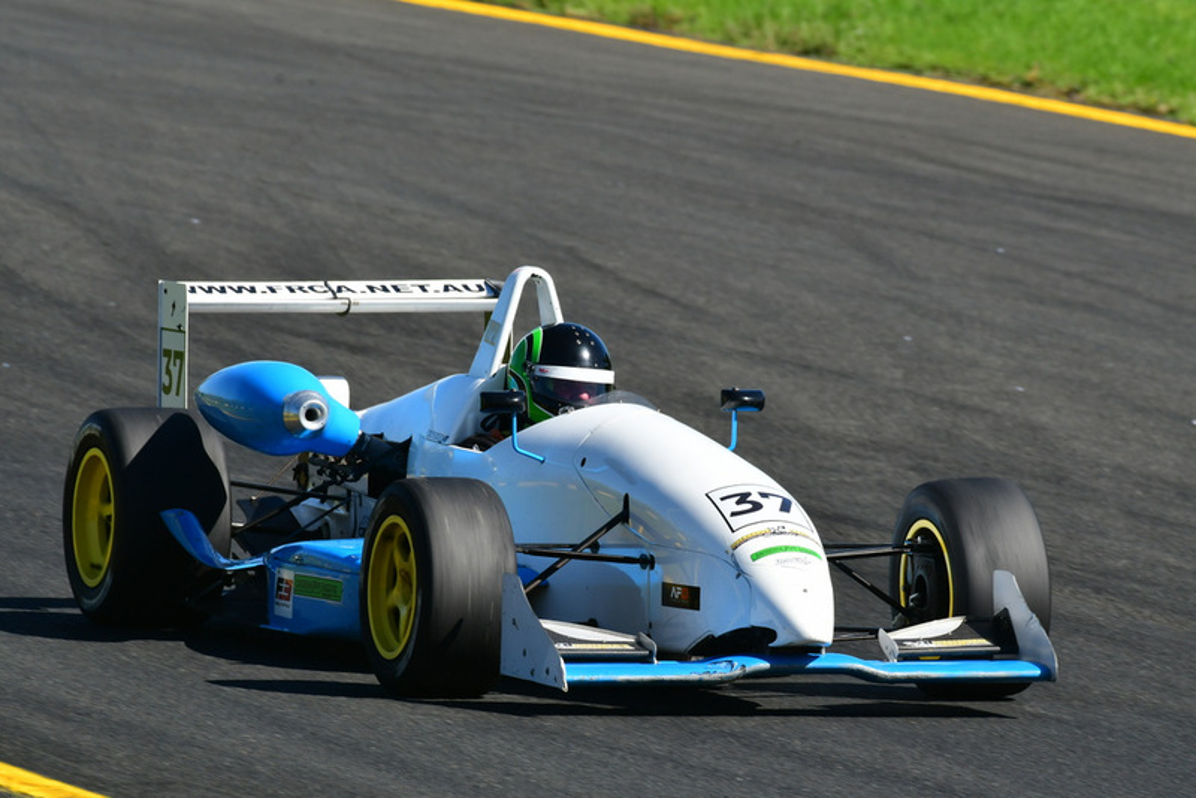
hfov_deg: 2.7
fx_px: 24924
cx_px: 598
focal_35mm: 750
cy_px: 399
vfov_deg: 1.8
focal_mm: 500
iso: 500
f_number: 11
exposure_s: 1/640
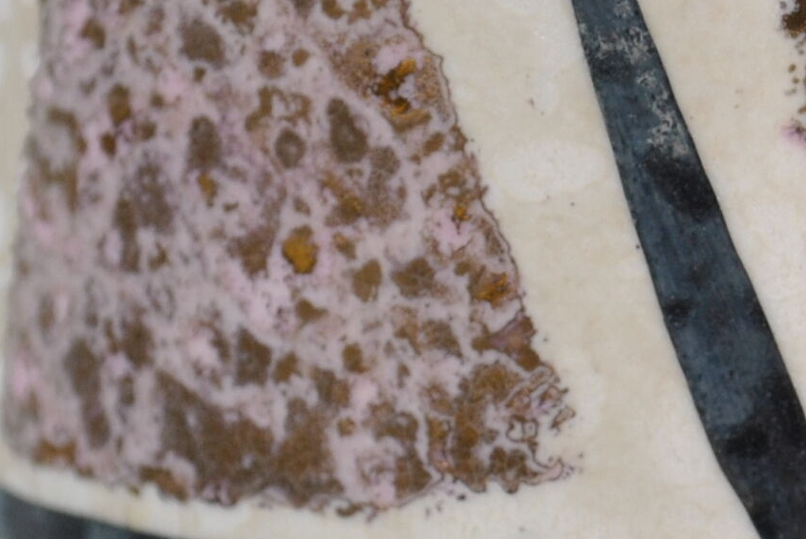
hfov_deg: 5.4
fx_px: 8480
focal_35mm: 378
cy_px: 331
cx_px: 774
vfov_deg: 3.6
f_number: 5.6
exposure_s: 1/100
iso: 200
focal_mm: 55
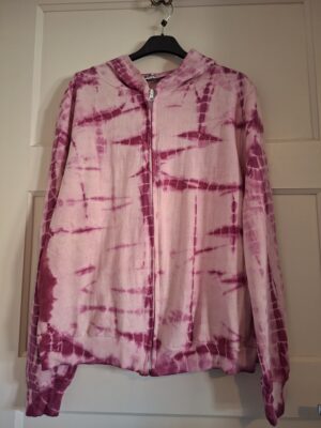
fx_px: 284
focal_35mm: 23
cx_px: 160
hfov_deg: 58.9
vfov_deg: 73.9
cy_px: 214
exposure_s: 1/33
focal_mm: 5.54
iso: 320
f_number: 1.8
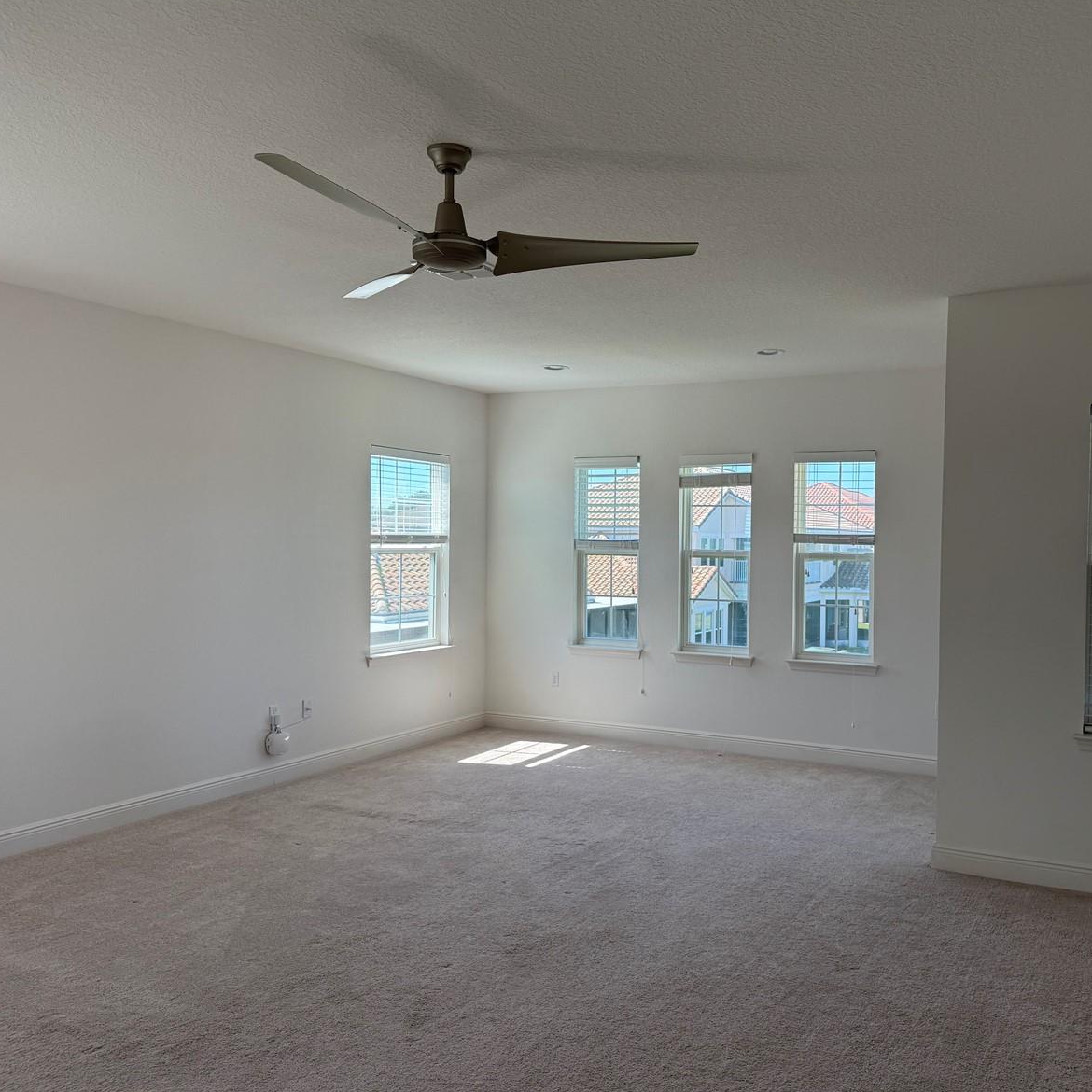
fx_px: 1035
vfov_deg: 55.6
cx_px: 649
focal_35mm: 29
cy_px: 550
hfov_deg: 55.3
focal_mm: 6.76
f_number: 1.78
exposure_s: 1/494
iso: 100
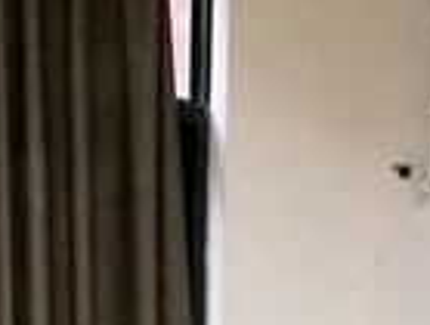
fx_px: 2802
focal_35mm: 225
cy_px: 737
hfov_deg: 8.8
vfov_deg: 6.4
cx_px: 152
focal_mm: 4.5
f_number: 2.2
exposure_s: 1/33.3
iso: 200
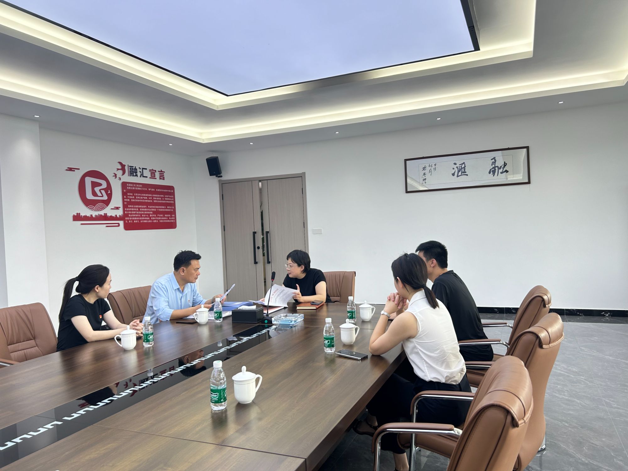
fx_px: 472
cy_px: 236
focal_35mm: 26
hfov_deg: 67.3
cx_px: 314
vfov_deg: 53.1
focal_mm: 5.7
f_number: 1.5
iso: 40
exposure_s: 1/100
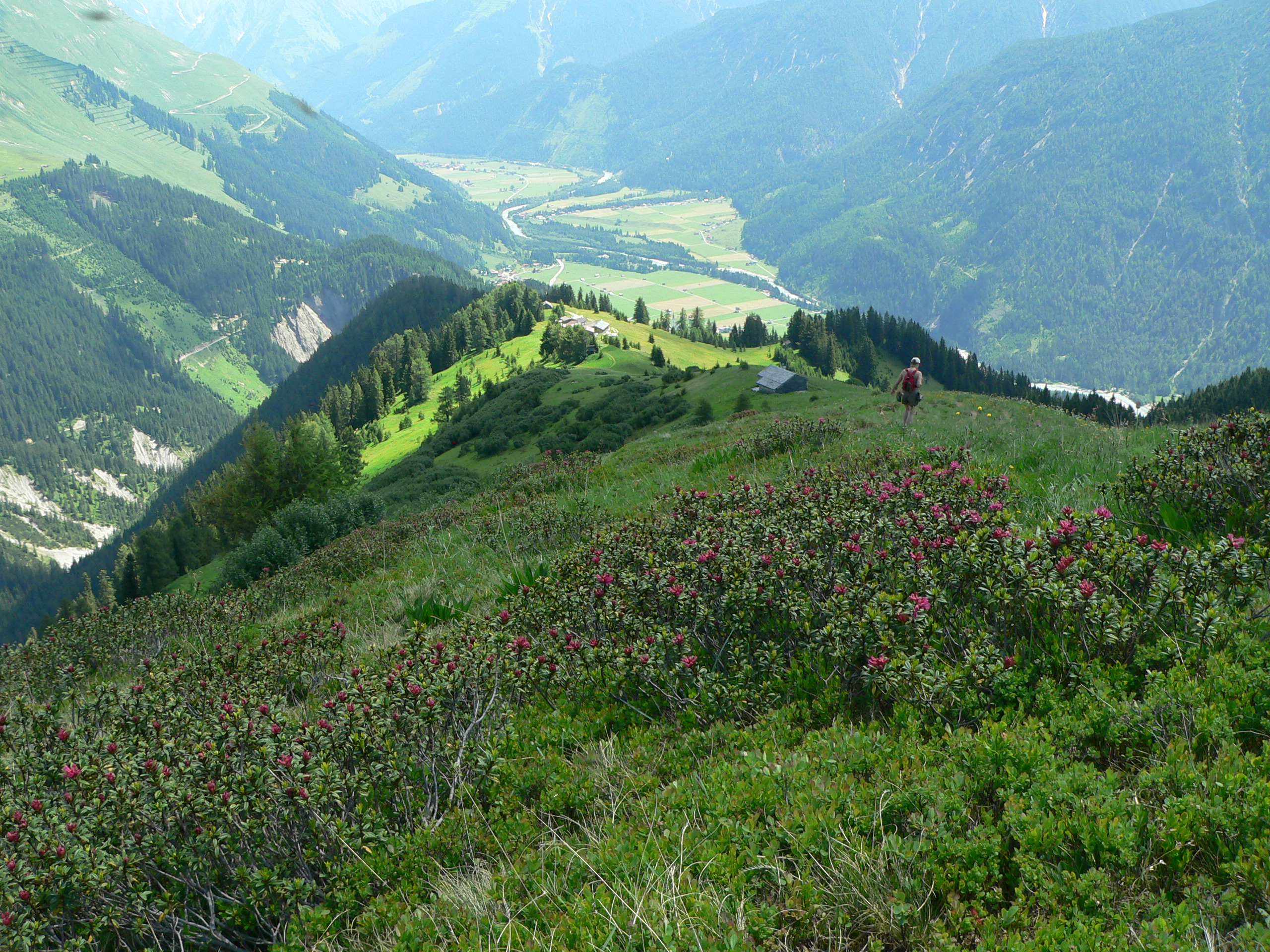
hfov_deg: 51.4
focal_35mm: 36
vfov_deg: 39.7
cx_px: 635
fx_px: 1321
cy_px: 476
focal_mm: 6
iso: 100
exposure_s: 1/250
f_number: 4
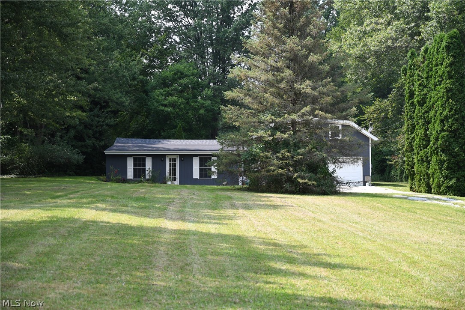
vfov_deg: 17.5
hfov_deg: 26.0
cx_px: 232
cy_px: 155
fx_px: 1007
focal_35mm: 78
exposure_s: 1/2500
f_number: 3.8
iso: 720
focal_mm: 52
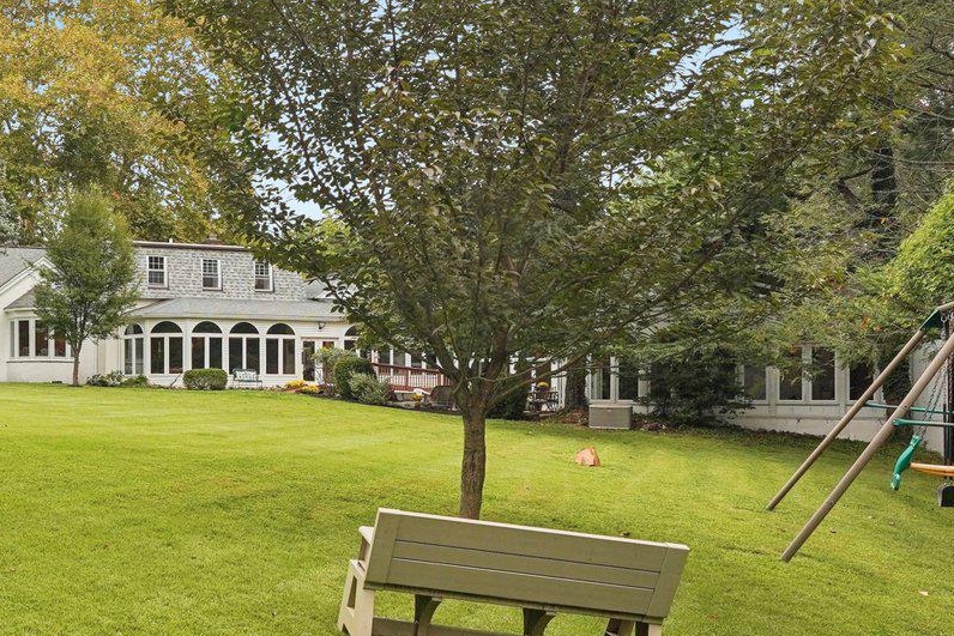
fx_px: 954
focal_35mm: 36
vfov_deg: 36.7
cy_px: 387
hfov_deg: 49.3
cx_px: 162
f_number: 8
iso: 500
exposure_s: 1/250
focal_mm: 14
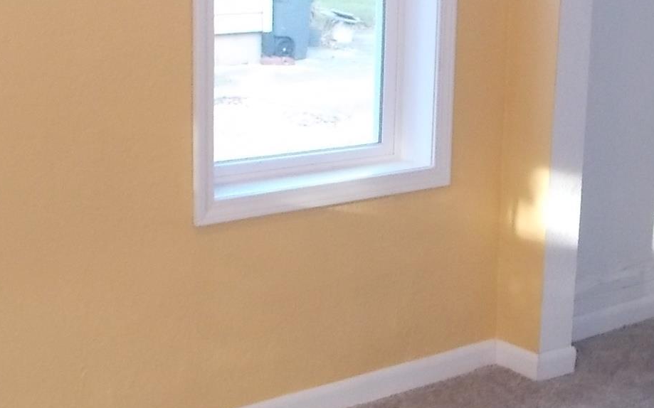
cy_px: 249
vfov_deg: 17.1
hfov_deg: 26.7
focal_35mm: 76
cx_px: 515
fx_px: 1354
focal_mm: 4.1
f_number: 3.3
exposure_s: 1/25
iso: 250
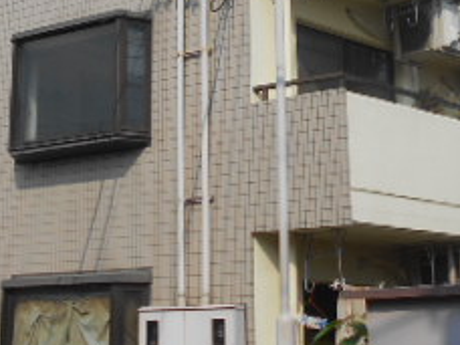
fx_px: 970
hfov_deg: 26.5
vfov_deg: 20.0
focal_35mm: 73
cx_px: 153
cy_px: 83
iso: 80
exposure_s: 1/1600
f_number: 3.2
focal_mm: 4.6
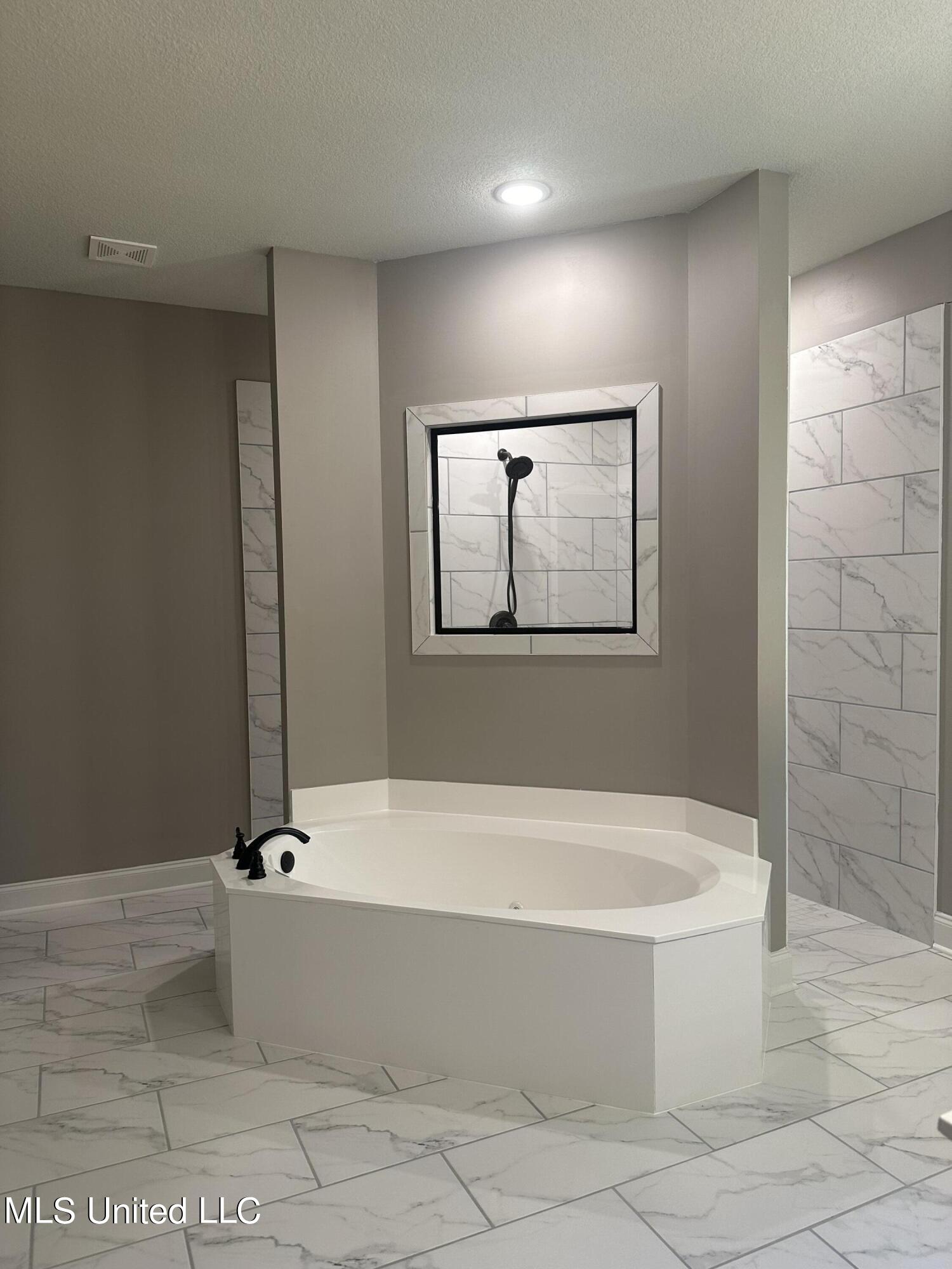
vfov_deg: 71.6
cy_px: 634
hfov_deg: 56.8
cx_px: 476
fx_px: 880
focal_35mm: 24
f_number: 1.78
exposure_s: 1/120
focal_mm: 6.86
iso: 125
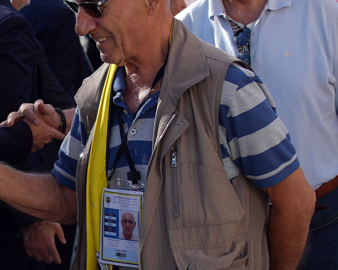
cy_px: 204
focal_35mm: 135
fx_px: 1351
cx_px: -18
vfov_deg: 11.4
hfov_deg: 14.0
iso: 80
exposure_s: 1/800
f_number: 2.8
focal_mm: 24
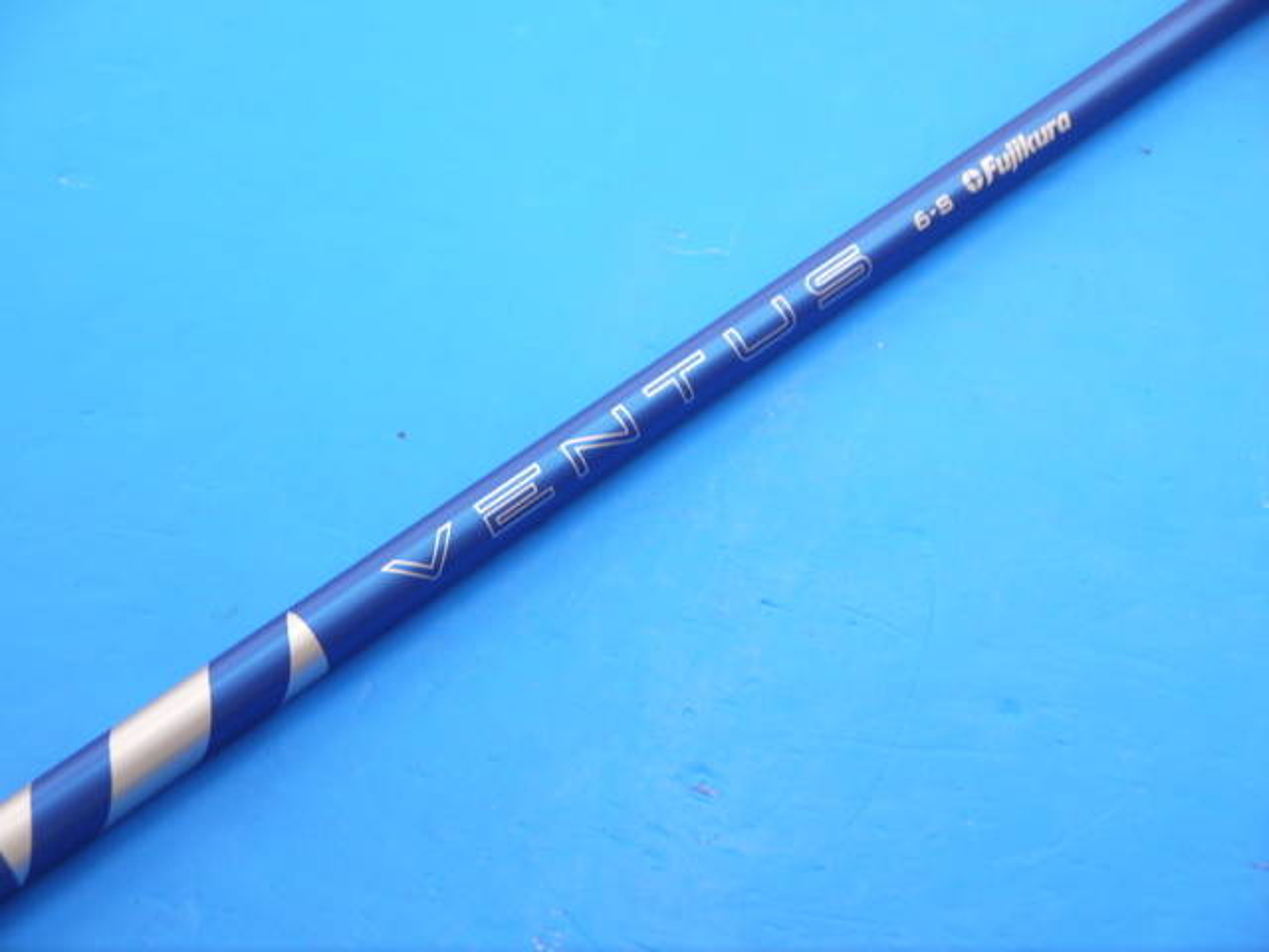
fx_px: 2639
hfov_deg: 27.0
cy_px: 476
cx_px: 634
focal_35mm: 72
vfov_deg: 20.4
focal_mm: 36
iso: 500
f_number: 5.3
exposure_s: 1/80
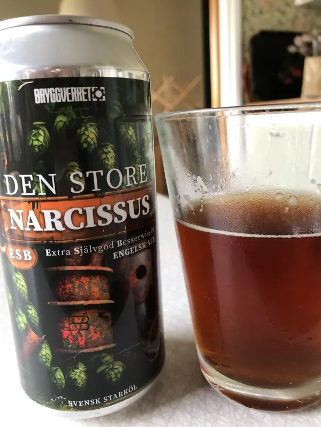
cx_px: 160
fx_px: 346
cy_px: 214
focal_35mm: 28
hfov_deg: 49.7
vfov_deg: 63.4
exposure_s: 1/20
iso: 40
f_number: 1.8
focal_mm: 3.99
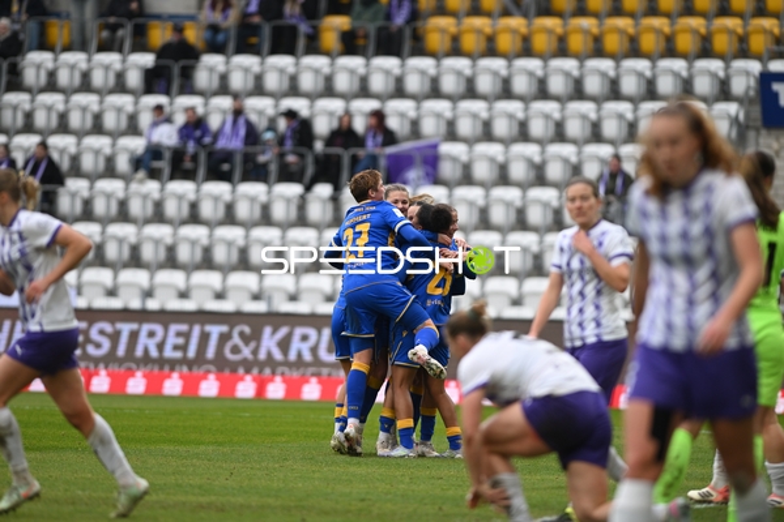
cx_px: 392
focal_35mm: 300
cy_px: 261
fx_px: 6533
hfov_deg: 6.9
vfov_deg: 4.6
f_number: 2.8
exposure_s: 1/2000
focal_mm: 300
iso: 800
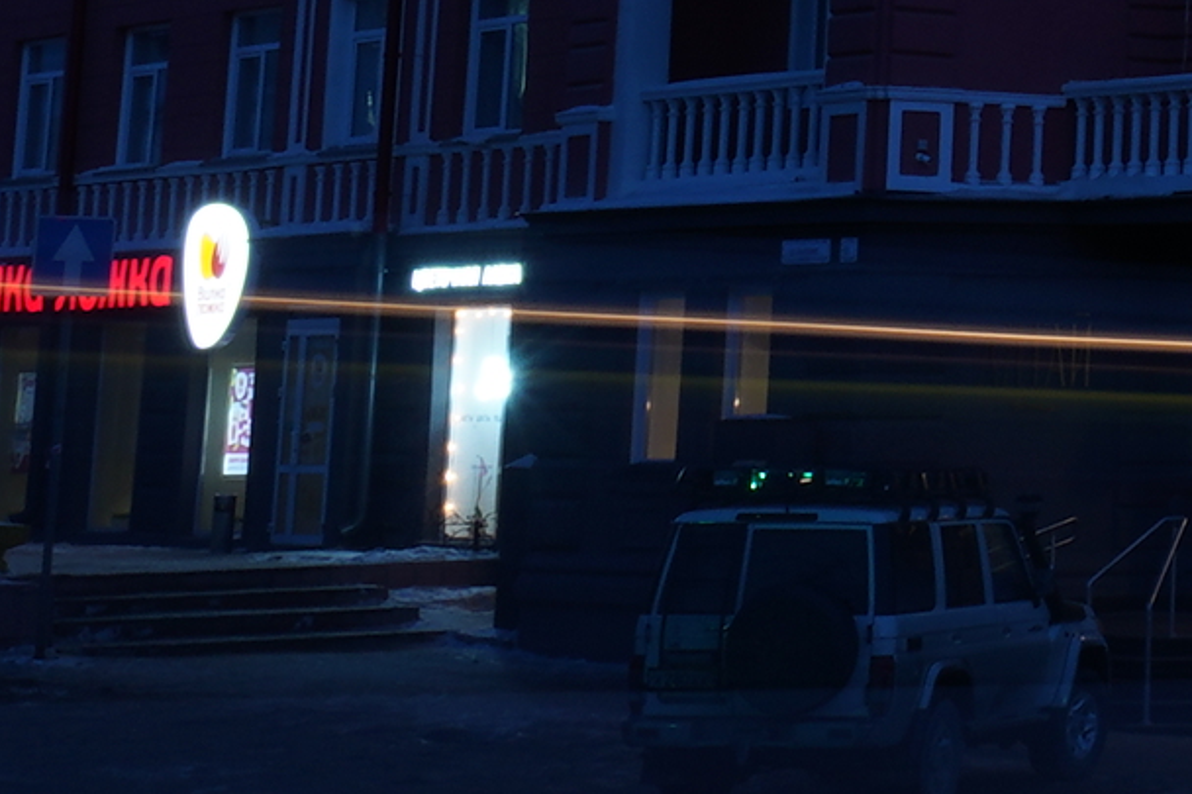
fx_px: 4336
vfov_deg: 10.0
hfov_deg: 14.3
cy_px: -561
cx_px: 1949
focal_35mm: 131
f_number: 22
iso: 160
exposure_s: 5
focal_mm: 20
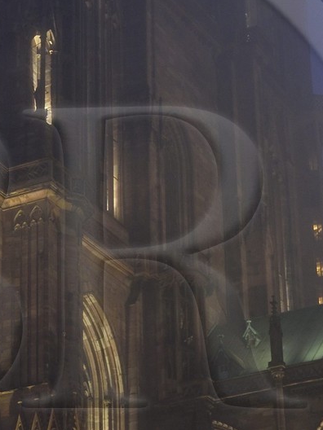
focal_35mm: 140
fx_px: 1742
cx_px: 42
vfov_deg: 14.1
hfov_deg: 10.5
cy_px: 259
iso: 400
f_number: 8
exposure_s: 1/1.25
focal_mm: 32
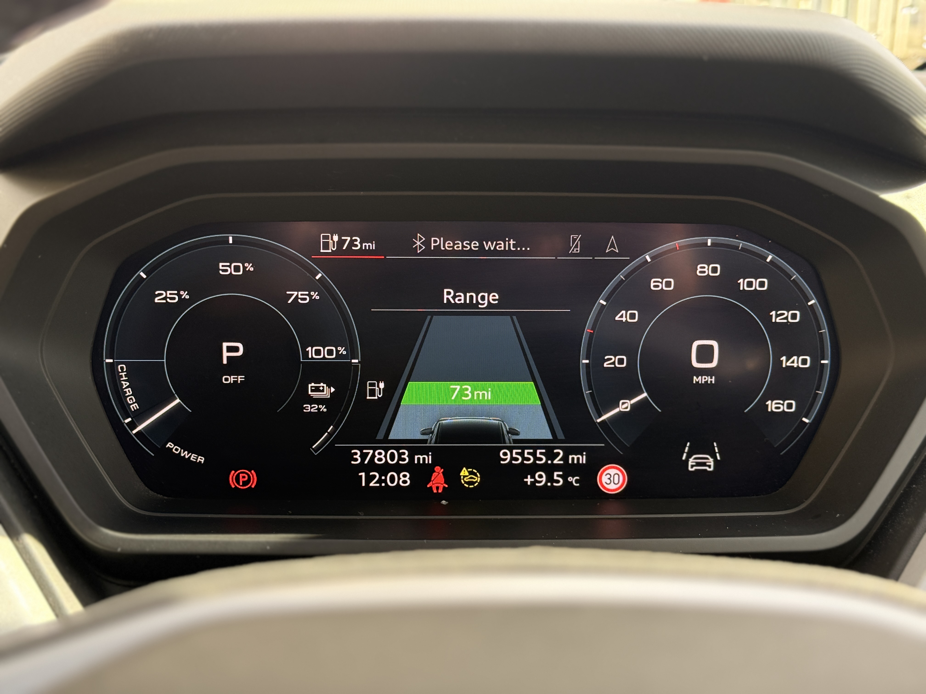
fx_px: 1284
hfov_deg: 39.7
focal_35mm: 48
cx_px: 463
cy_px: 347
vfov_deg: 30.3
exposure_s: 1/197
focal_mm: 6.76
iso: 125
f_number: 1.78
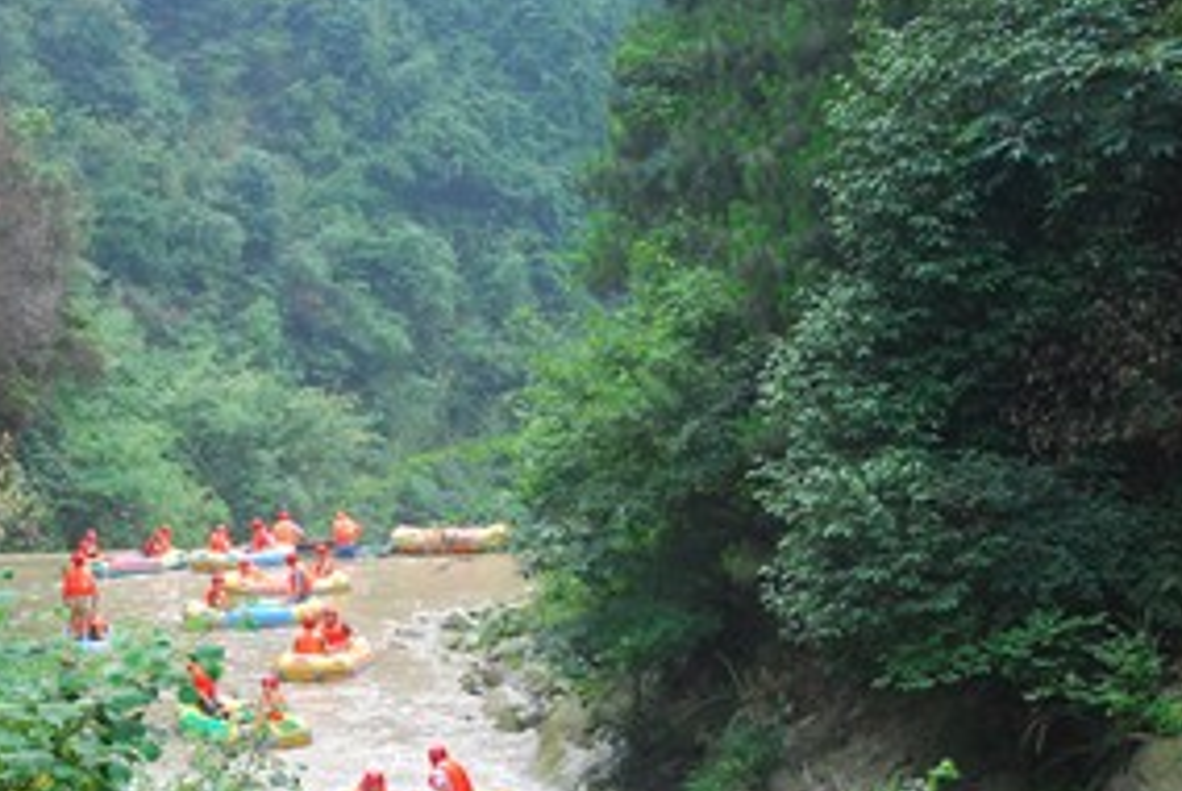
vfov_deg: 16.6
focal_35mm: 82
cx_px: 229
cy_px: 658
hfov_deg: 24.4
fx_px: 2691
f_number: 4.5
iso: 200
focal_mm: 31
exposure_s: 1/250
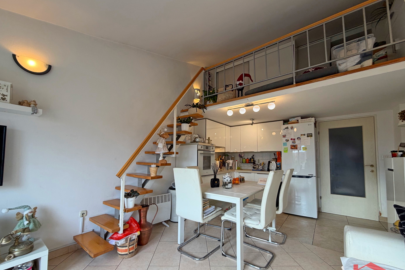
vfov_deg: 77.0
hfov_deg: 100.4
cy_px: 151
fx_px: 169
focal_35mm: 15
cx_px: 197
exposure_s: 1/100
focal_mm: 2.22
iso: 80
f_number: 2.2
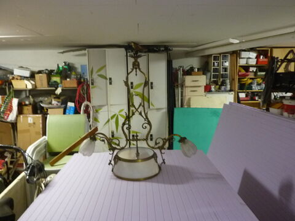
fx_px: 213
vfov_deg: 54.9
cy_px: 110
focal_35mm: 25
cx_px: 148
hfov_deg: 69.4
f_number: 3.3
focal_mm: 4.1
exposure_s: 1/10
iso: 400
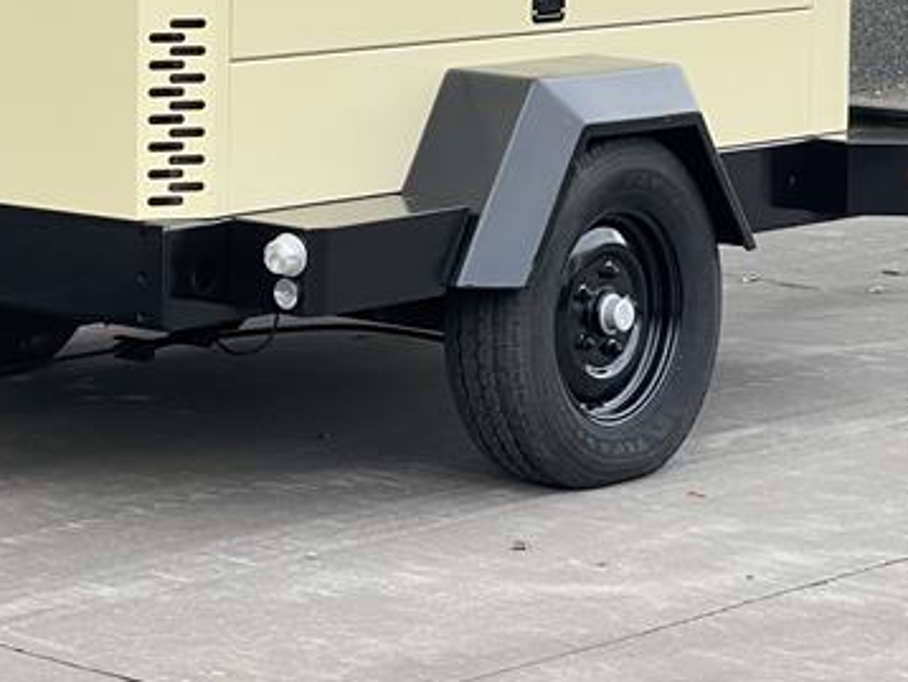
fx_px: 3753
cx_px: 94
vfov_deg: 10.3
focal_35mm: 143
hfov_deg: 13.7
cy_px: -23
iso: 80
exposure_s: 1/99
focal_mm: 7.5
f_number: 2.2
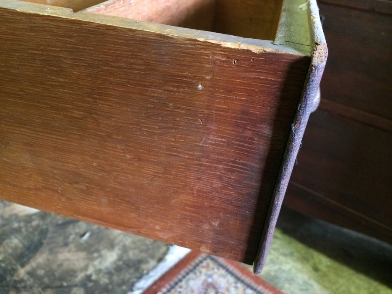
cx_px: 196
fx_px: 340
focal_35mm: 30
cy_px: 147
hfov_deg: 60.0
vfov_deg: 46.8
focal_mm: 4.12
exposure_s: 1/15
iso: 320
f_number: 2.2
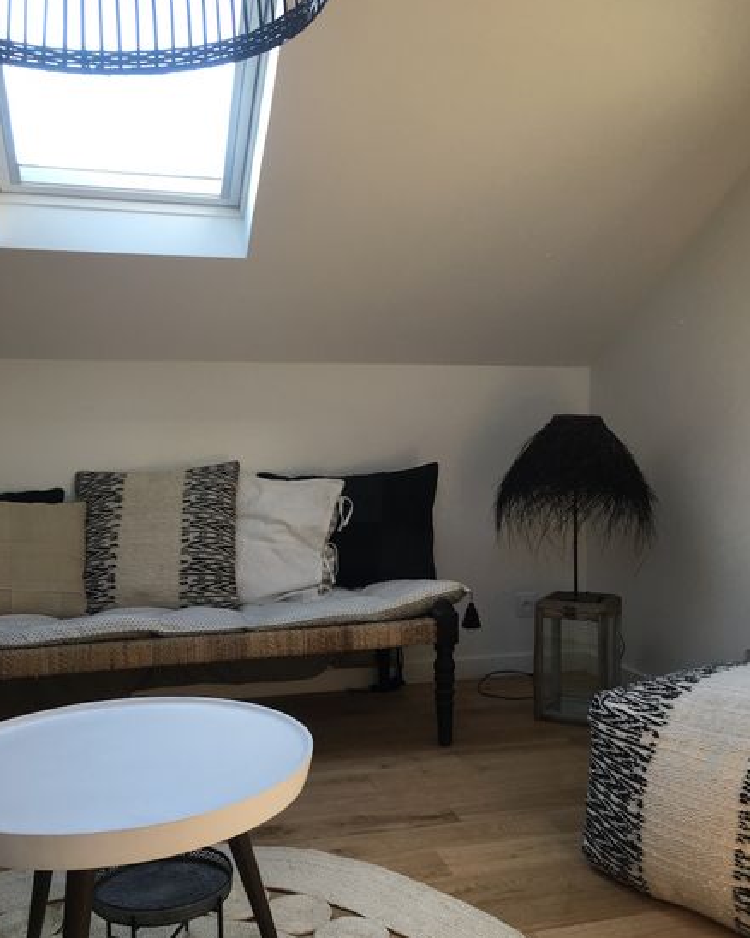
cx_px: 370
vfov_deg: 57.1
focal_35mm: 31
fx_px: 861
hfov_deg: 47.1
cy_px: 502
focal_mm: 4.15
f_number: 2.2
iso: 40
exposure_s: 1/100
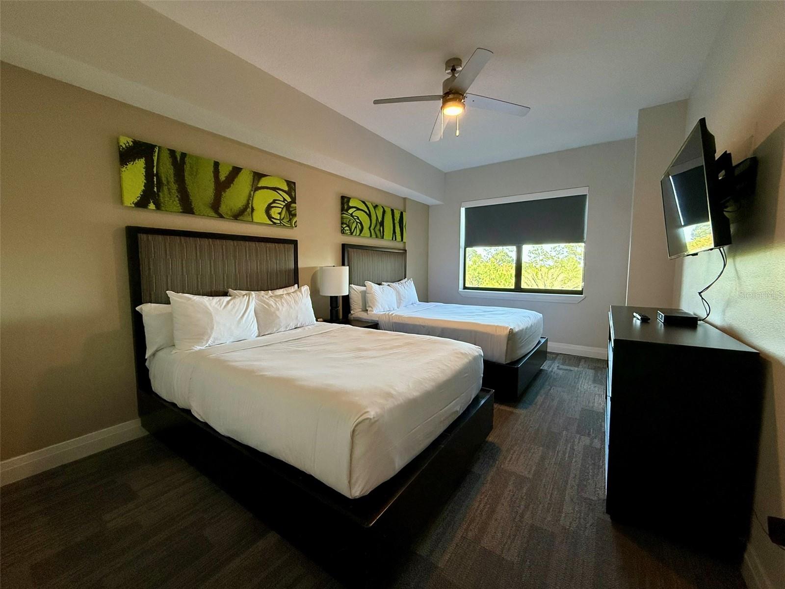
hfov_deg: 102.1
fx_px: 317
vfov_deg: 85.7
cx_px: 392
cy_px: 294
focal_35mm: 14
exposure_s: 1/120
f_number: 2.2
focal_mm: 2.22
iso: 160
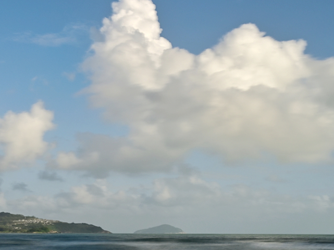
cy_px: 165
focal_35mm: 54
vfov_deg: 26.9
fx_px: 521
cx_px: 139
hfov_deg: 35.4
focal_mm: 30
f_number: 16
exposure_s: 5
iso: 100
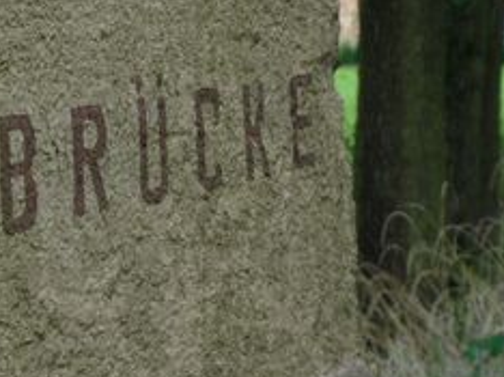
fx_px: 2124
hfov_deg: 13.2
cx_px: -97
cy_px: 113
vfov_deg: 10.1
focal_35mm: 146
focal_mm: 9.8
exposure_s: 1/80
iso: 100
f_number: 3.2
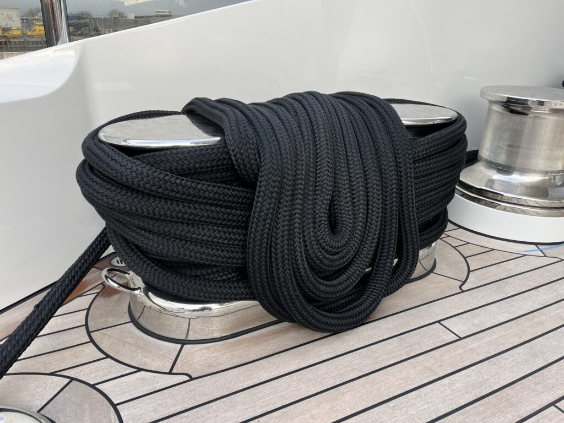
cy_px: 212
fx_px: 424
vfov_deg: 53.1
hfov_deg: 67.3
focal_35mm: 26
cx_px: 282
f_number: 1.6
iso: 50
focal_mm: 5.1
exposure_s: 1/407
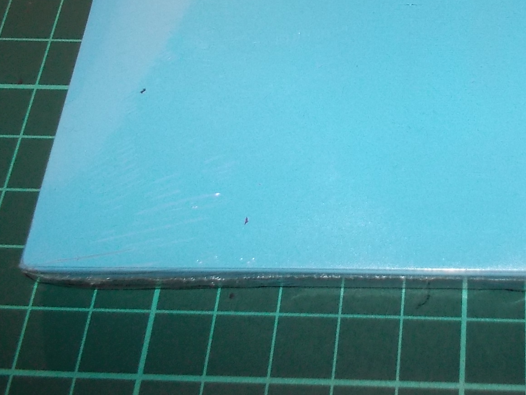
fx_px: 866
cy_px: 21
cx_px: 462
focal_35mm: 57
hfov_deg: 32.3
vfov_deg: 24.7
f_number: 3.3
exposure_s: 1/30
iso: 200
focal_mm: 4.1
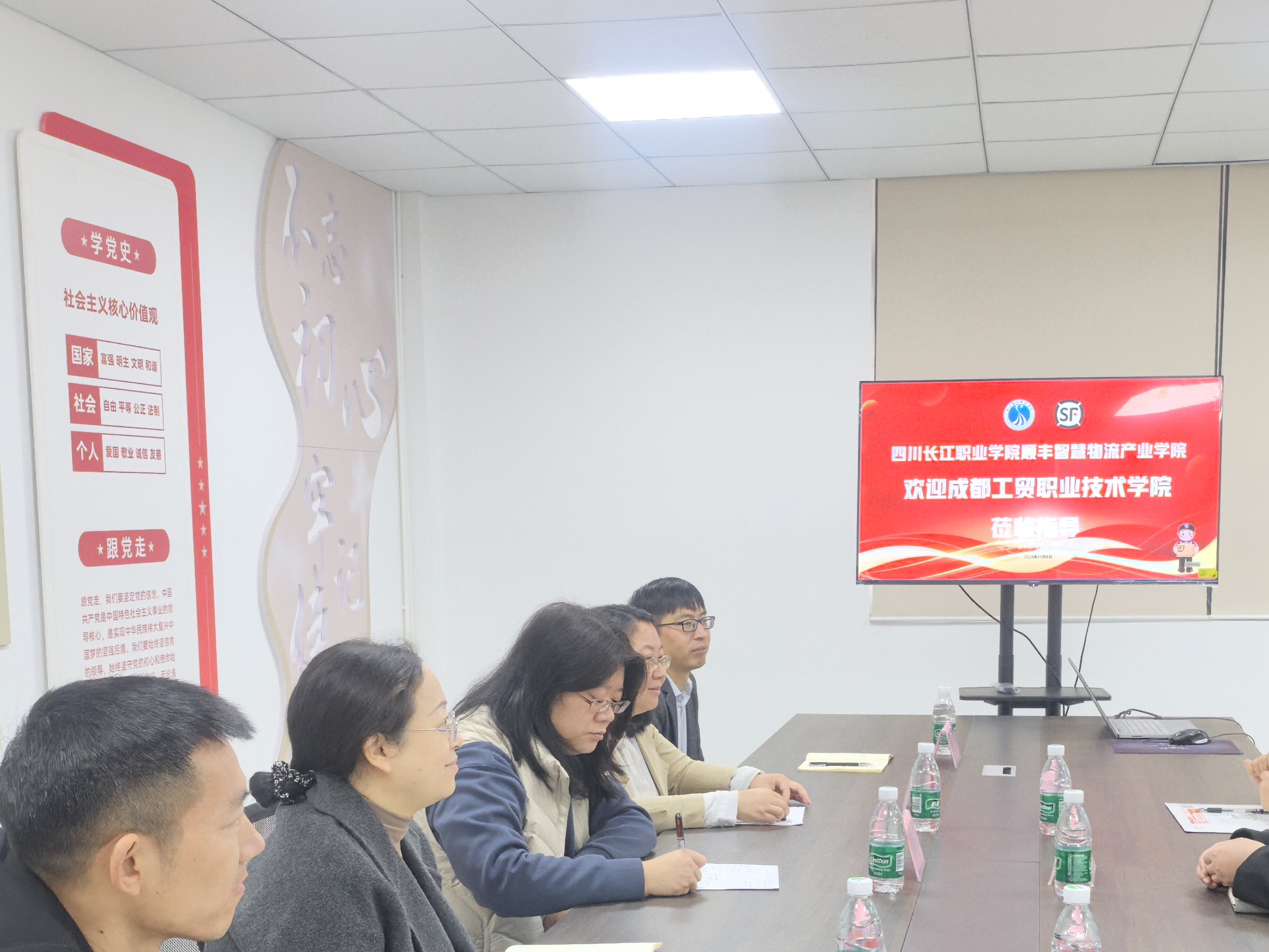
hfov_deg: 40.3
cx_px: 746
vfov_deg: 30.2
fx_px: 1723
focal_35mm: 47
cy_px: 744
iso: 640
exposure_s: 1/25
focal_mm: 6.98
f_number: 4
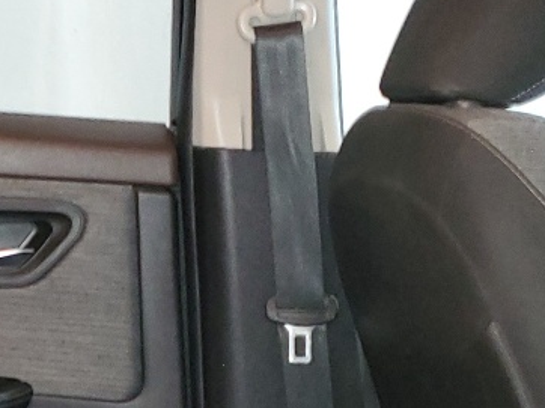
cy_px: 474
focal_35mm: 115
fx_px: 1809
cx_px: -247
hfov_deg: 15.9
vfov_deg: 12.6
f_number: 1.5
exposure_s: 1/10
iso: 158
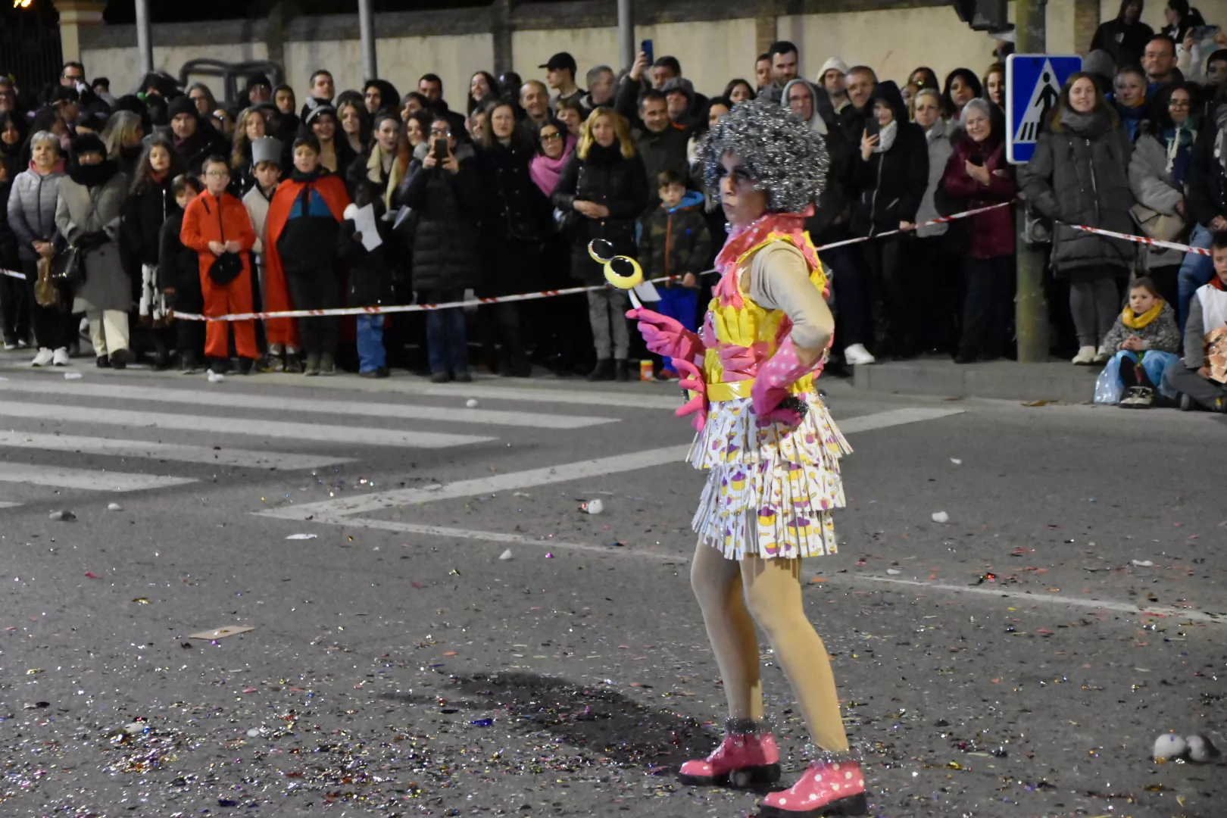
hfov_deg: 21.9
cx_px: 614
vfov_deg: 14.7
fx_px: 3170
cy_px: 409
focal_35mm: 93
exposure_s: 1/60
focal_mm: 62
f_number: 5
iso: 11400
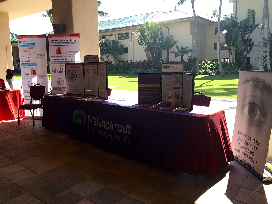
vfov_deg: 48.2
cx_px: 136
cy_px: 102
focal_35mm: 29
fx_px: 228
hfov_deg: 61.7
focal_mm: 4.15
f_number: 2.2
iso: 32
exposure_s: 1/447
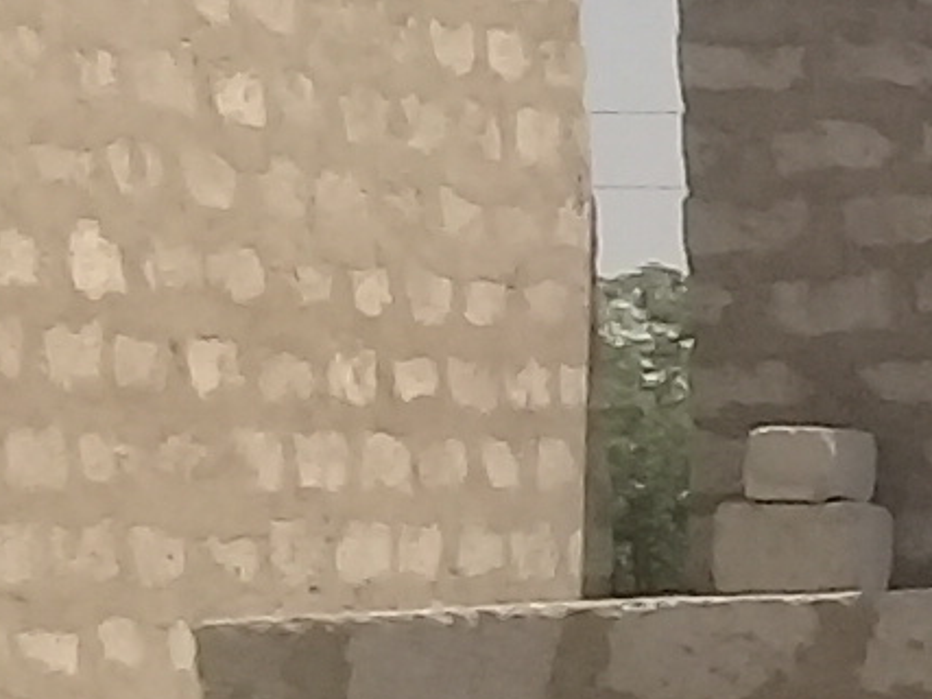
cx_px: 2242
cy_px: 834
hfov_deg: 7.8
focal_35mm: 237
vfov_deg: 6.2
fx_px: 6379
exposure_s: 1/2028
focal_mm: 3.3
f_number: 2.2
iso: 50
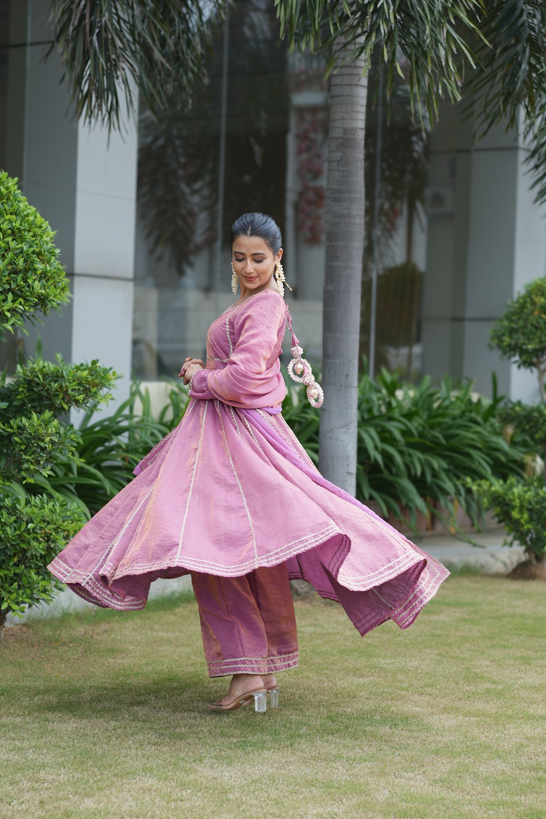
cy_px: 410
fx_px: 1865
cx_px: 273
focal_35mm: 82
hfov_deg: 16.7
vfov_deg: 24.8
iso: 160
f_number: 2.8
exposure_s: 1/640
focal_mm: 55
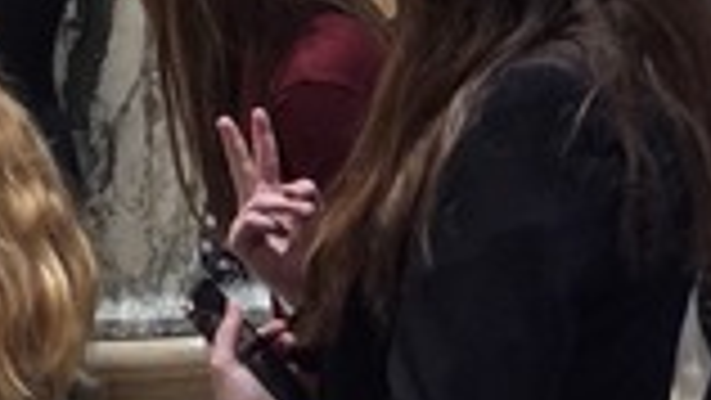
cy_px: 211
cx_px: -356
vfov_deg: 9.6
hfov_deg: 15.6
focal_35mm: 127
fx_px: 2395
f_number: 1.8
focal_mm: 5.4
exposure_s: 1/120
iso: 1250
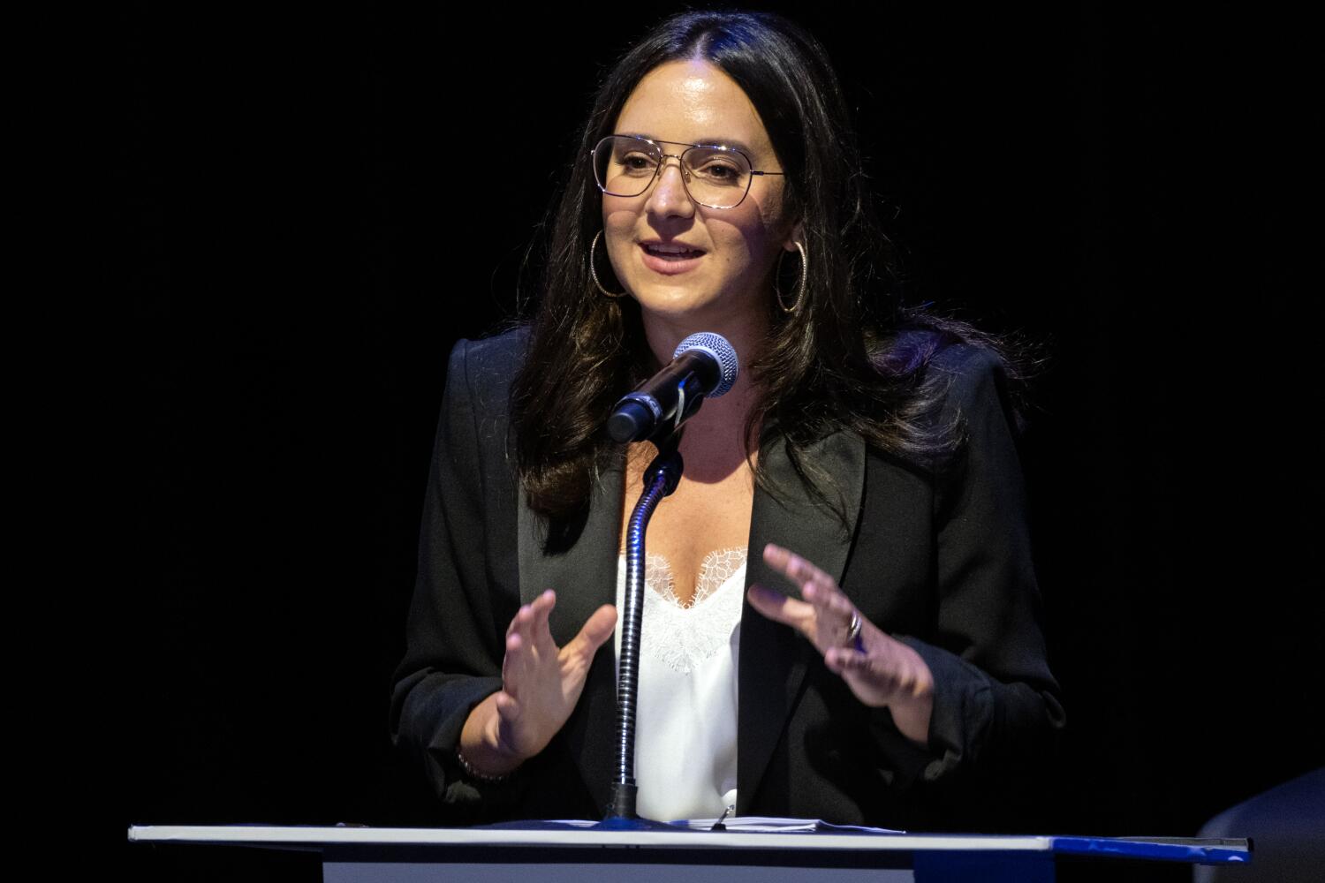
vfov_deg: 1.5
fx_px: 33122
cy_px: 442
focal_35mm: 900
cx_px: 662
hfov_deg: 2.3
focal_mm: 600
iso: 6400
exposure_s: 1/80
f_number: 8
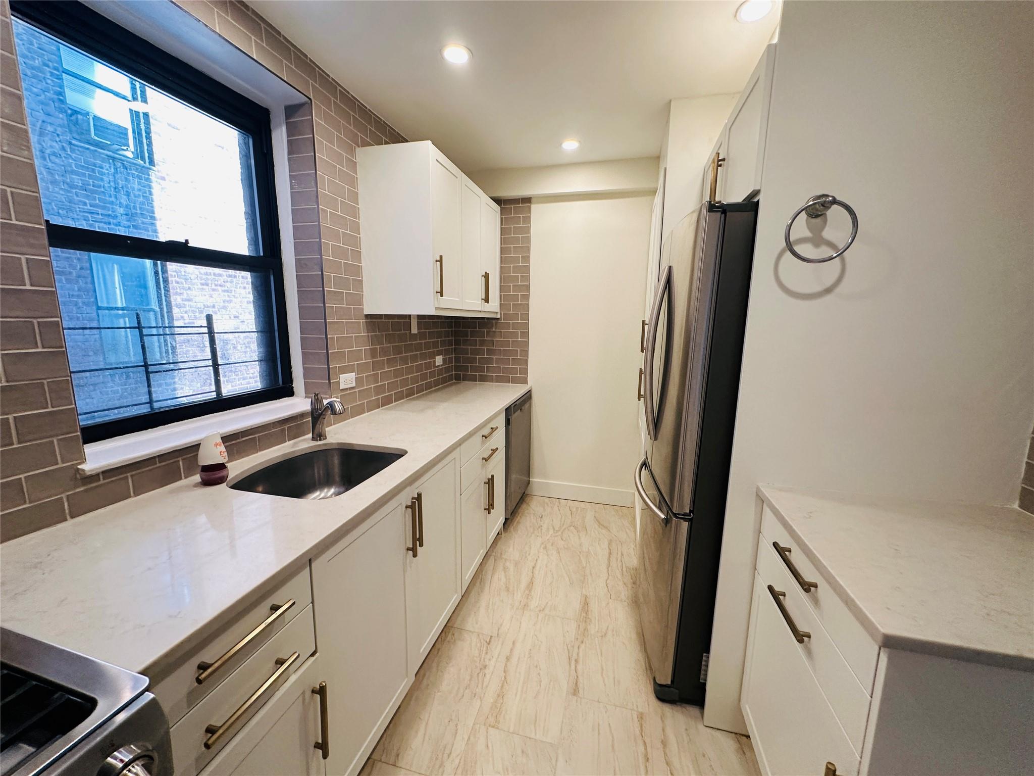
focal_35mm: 14
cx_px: 517
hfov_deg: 102.1
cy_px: 388
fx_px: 418
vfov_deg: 85.7
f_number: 2.2
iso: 200
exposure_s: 1/120
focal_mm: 2.22
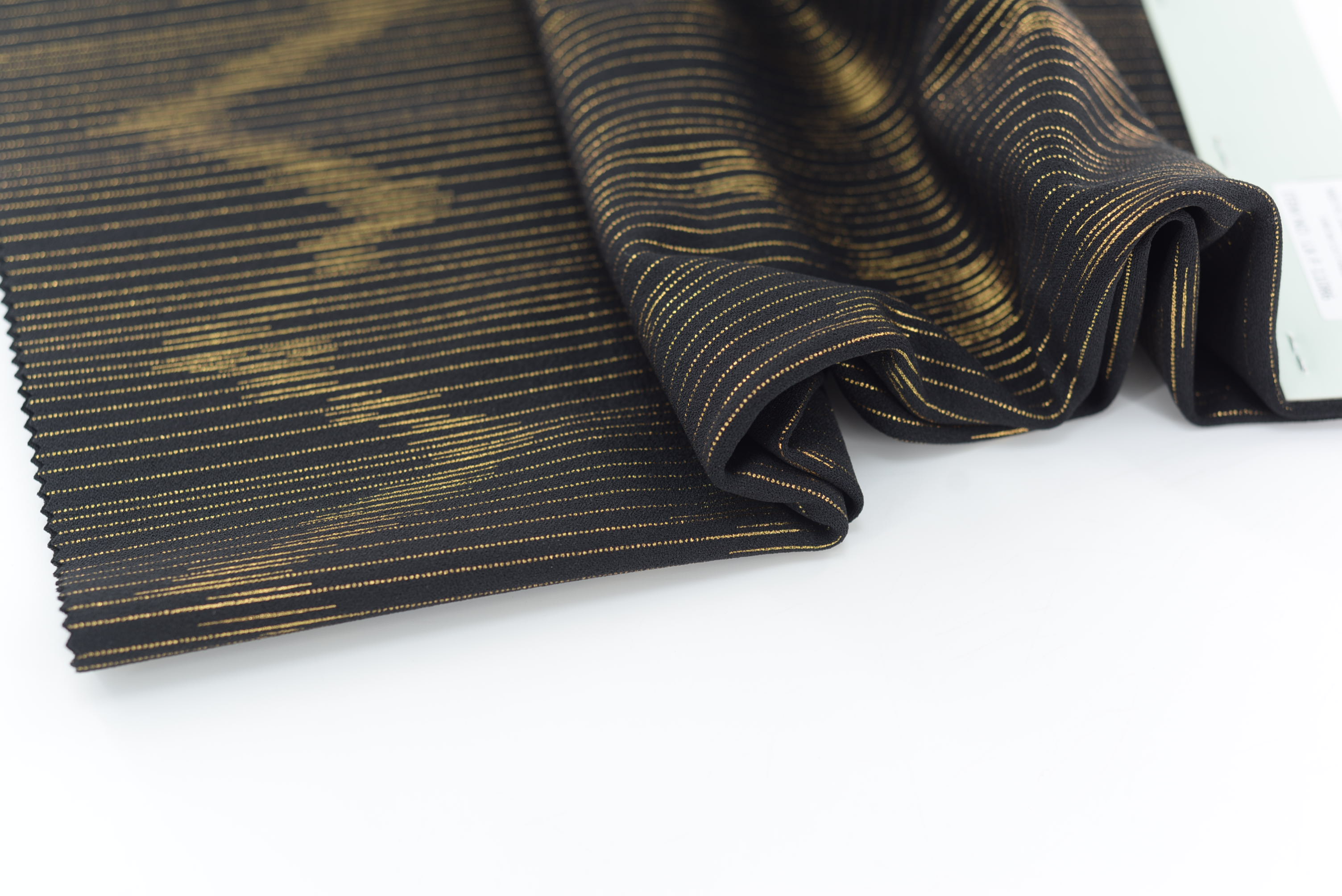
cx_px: 671
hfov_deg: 39.6
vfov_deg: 27.0
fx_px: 1865
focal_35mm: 50
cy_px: 448
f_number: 4
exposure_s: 1/60
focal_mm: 50
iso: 100
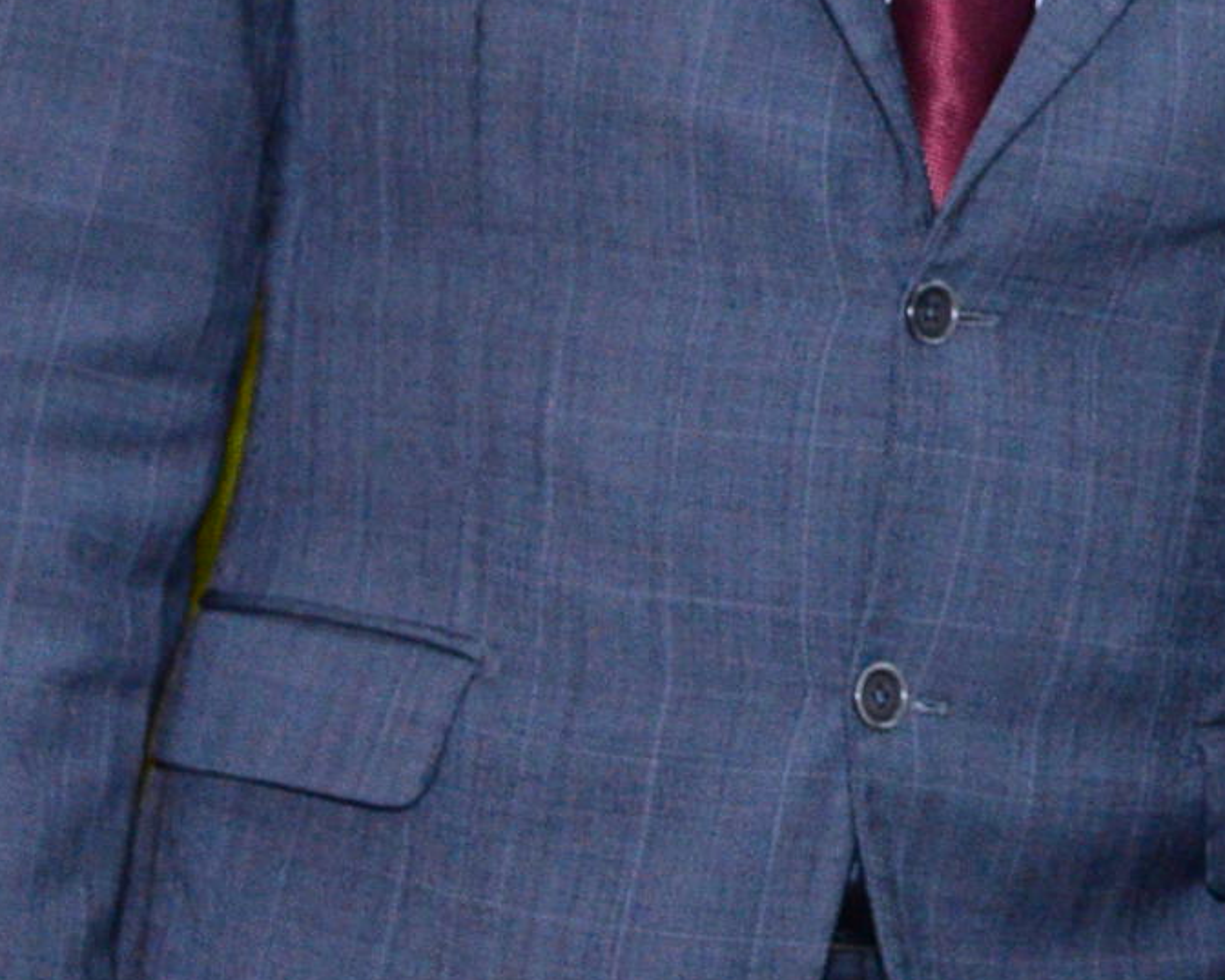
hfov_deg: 8.2
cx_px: 1947
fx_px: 8377
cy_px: -182
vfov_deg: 6.7
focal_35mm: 231
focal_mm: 55
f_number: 4.5
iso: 2500
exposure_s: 1/125
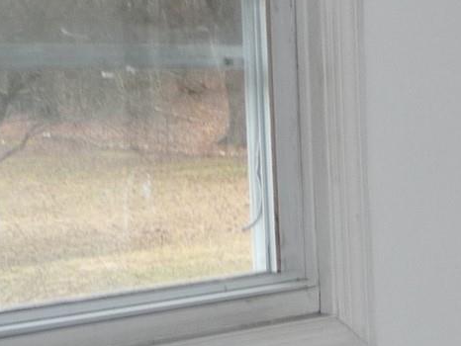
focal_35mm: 123
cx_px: 962
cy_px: 277
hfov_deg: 13.4
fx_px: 1639
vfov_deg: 12.0
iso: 100
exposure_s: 1/40
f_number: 3.3
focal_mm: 4.7
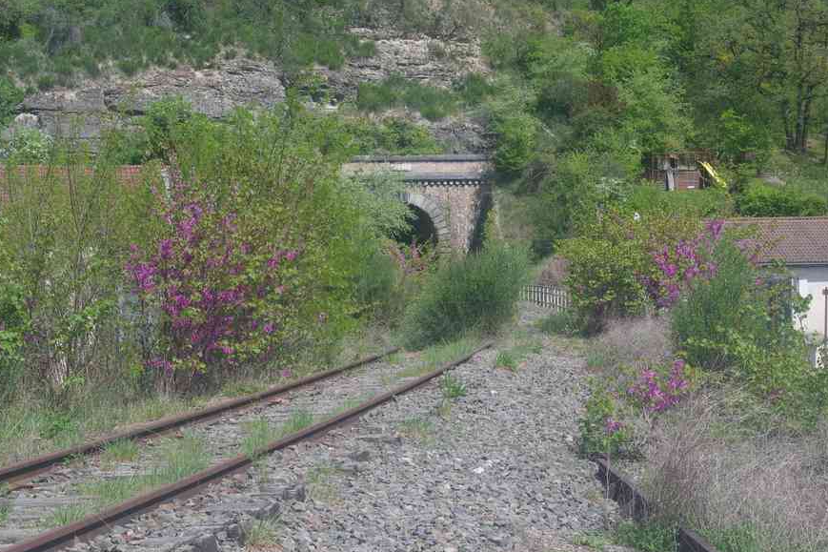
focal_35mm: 69
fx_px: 1587
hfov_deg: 29.2
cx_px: 363
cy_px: 267
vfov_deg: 19.7
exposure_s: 1/80
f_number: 11
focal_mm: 40
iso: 200
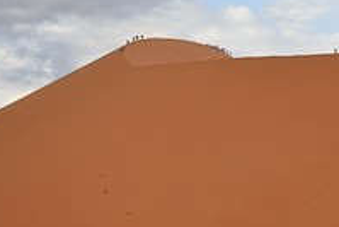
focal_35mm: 179
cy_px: 148
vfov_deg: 7.7
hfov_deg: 11.4
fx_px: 1687
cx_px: 307
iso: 400
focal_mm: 85
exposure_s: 1/250
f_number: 11
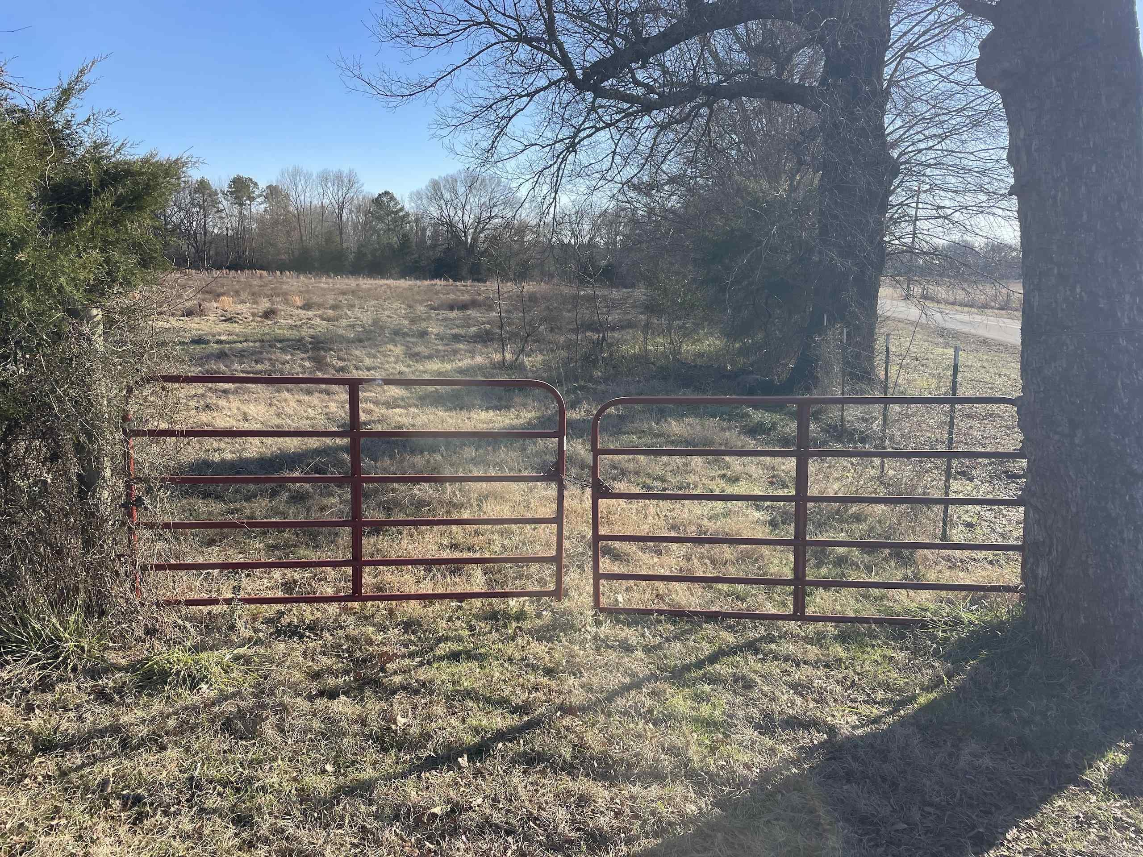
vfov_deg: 53.1
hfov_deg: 67.3
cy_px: 428
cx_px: 572
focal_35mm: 26
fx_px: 859
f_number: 1.6
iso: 32
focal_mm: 4.2
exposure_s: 1/1887
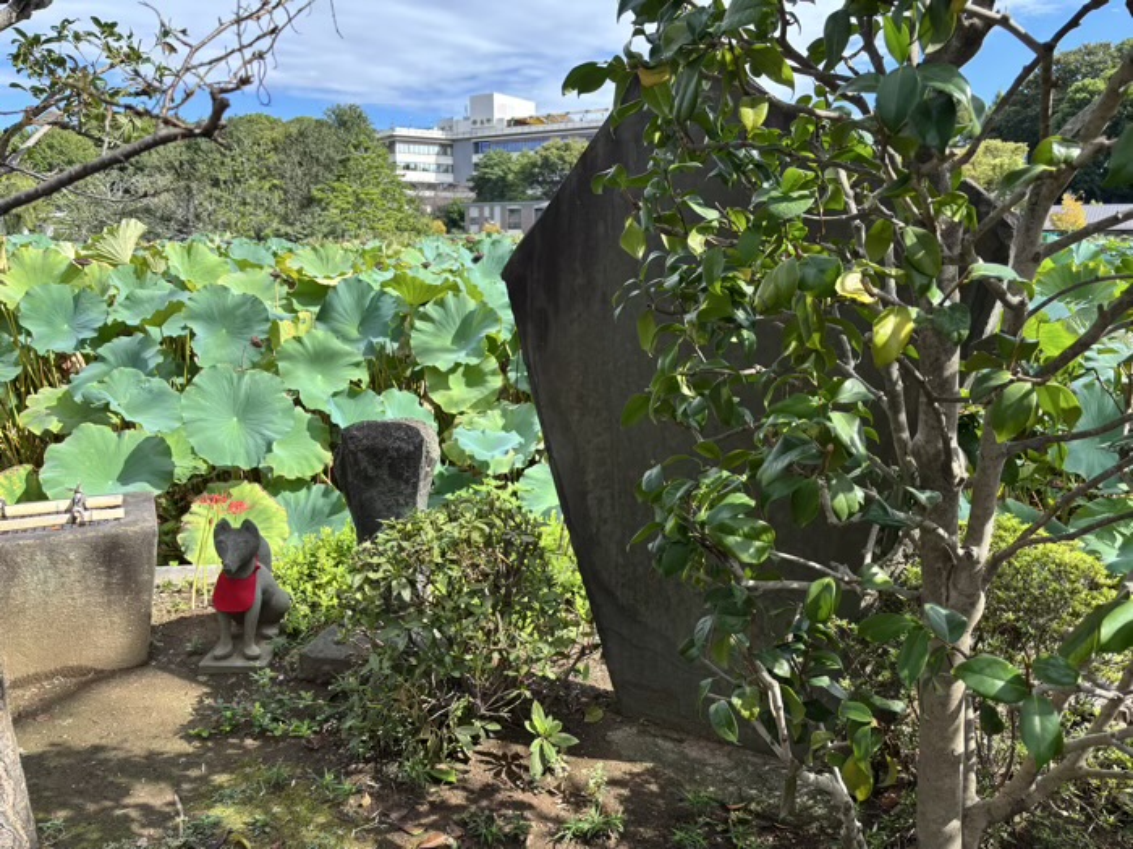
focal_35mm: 26
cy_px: 424
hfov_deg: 67.3
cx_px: 566
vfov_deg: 53.1
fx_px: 851
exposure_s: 1/1068
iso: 50
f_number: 1.6
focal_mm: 5.96
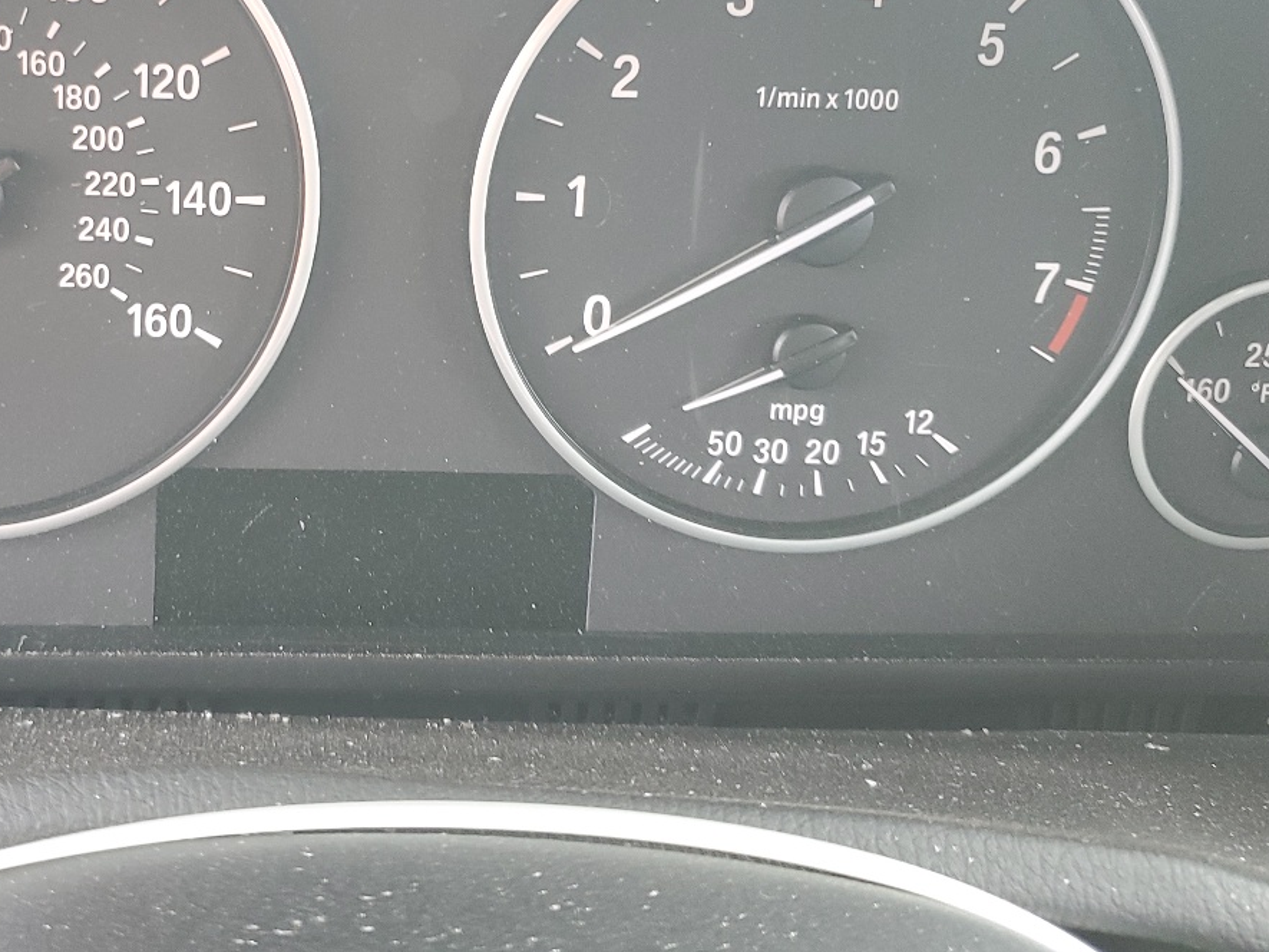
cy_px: 275
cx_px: 277
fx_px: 1723
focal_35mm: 47
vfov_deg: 30.5
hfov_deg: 39.1
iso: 69
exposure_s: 1/60.2
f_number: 1.5
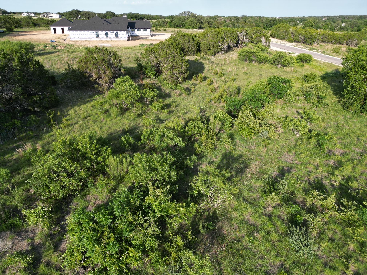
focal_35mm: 24
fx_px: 254
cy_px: 138
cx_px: 184
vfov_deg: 56.8
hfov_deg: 71.6
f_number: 1.7
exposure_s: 1/1600
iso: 140
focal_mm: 6.72
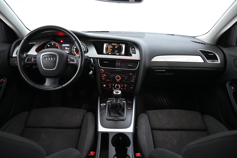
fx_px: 158
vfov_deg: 53.1
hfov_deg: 73.7
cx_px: 118
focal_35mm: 24
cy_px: 79
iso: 4500
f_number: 3.5
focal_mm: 16
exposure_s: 1/25
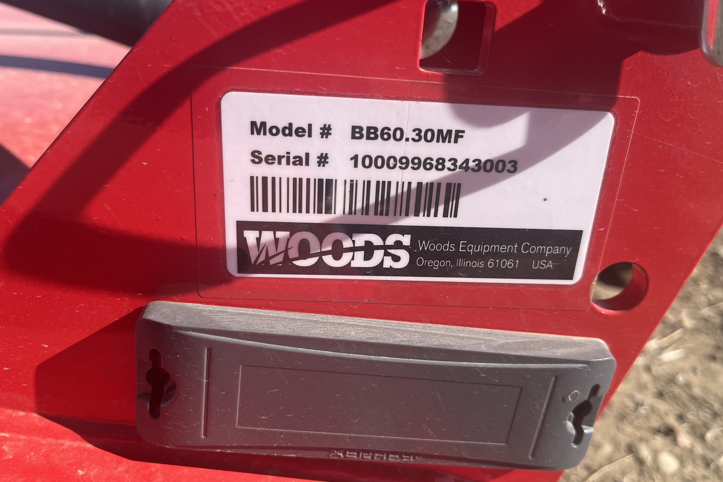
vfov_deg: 43.6
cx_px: 380
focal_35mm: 30
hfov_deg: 61.9
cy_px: 242
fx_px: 602
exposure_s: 1/1992
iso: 50
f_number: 1.6
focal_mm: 5.1
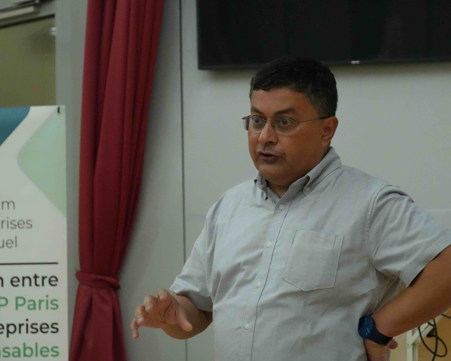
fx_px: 1949
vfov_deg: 10.6
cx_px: 243
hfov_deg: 13.2
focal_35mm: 146
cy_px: 171
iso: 8000
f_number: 5.6
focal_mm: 80
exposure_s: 1/250
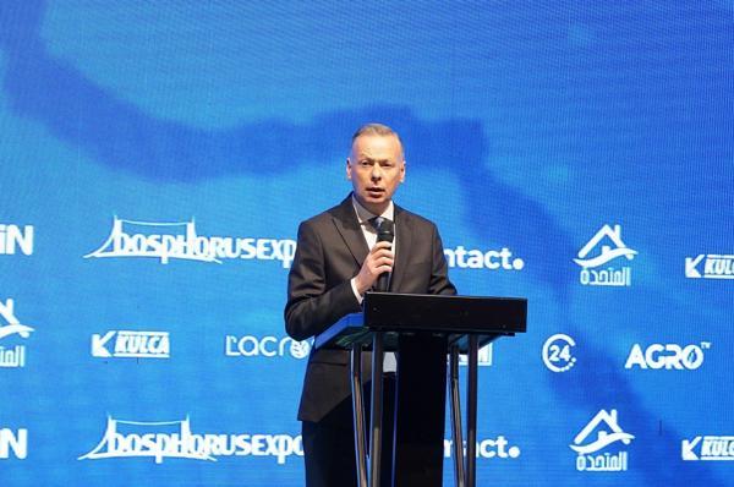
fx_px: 2137
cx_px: 367
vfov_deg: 13.0
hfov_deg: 19.5
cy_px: 244
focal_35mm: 105
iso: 2000
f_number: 5
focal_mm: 70
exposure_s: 1/160
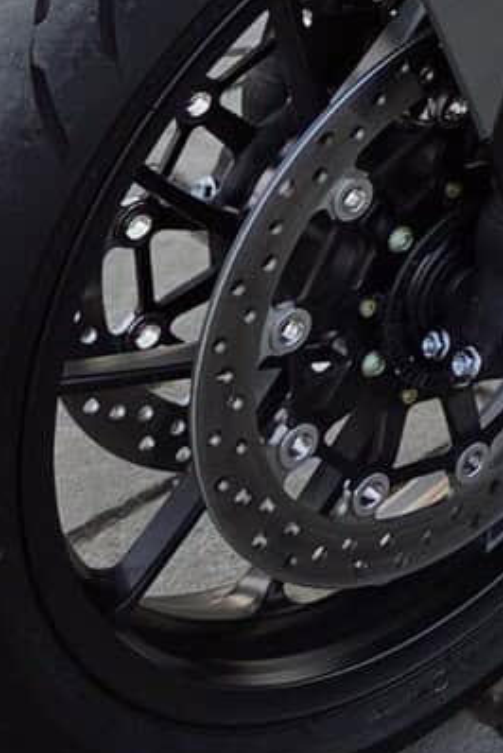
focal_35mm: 123
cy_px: -583
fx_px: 2573
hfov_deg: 10.1
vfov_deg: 14.7
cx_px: 1114
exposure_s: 1/180
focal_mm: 5.4
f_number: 1.8
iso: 32
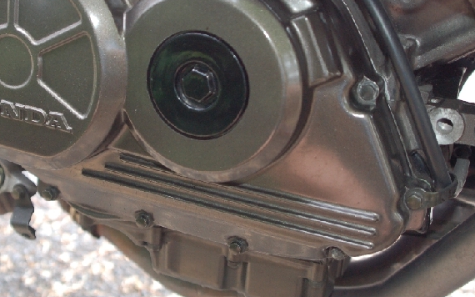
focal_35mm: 60
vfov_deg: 21.5
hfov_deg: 34.0
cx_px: 209
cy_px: 96
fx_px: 777
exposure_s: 1/60
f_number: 4
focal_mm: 28
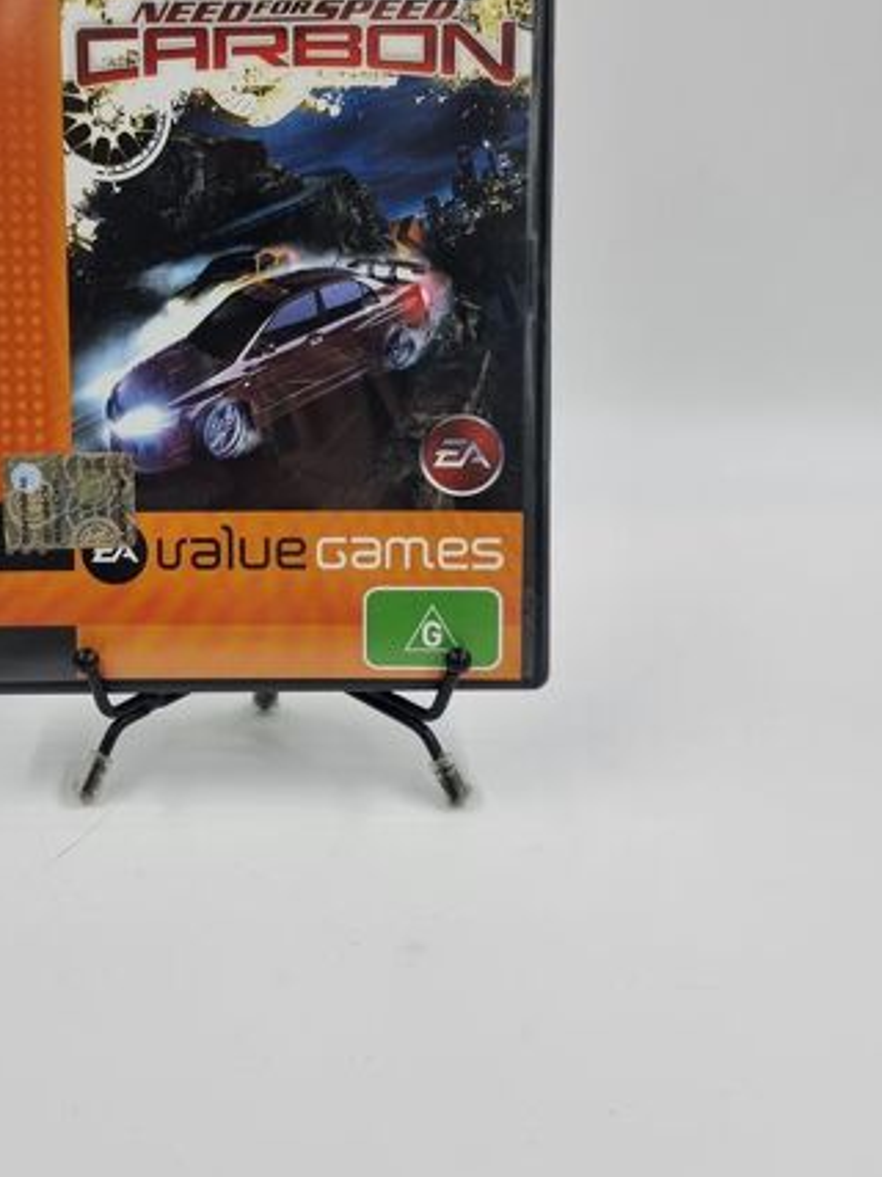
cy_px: 416
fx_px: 1224
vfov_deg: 50.7
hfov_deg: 38.9
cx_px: 256
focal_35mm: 36
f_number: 1.8
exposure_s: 1/120
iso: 50
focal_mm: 6.7
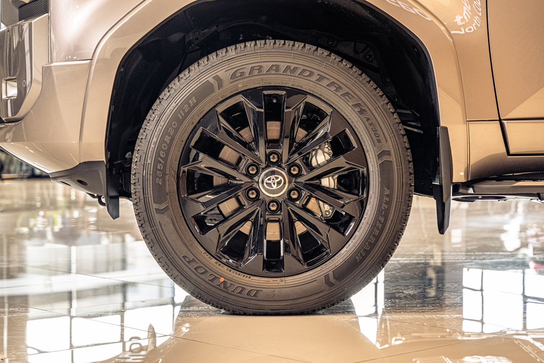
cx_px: 272
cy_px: 182
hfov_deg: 27.0
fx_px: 1133
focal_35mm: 75
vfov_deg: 18.2
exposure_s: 1/125
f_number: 4.5
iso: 500
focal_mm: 75
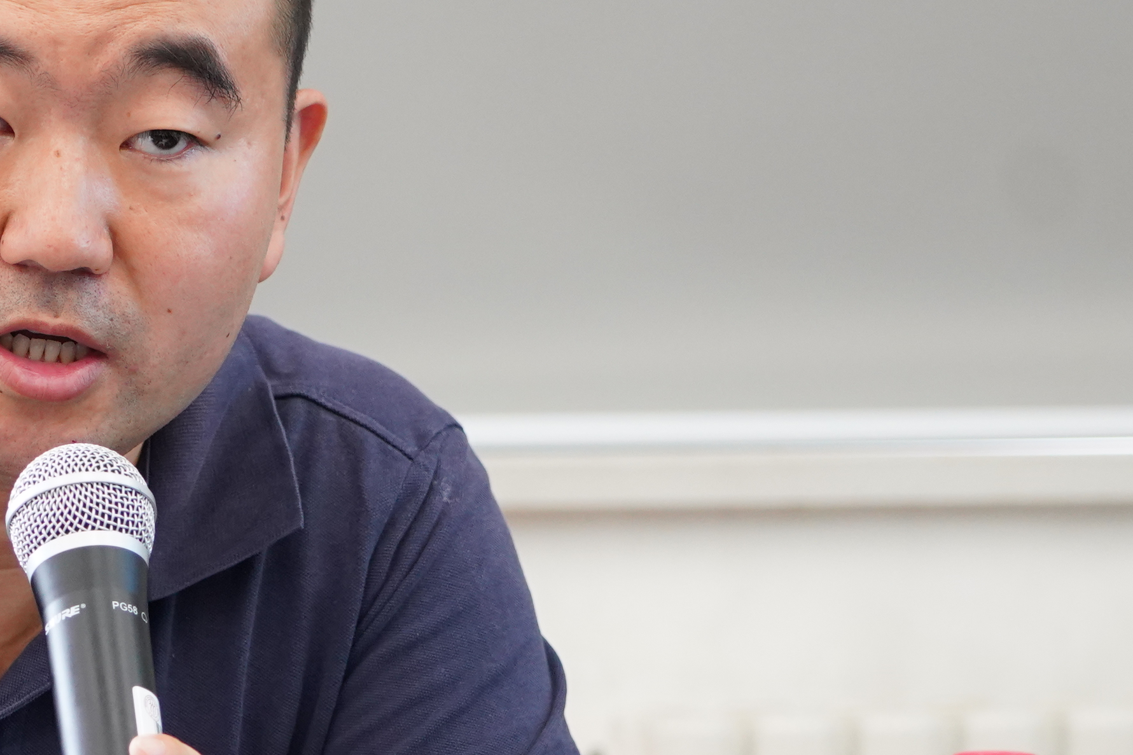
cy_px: 536
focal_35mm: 302
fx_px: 9503
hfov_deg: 6.8
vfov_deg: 4.5
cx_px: 90
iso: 1600
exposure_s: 1/80
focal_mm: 90
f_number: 4
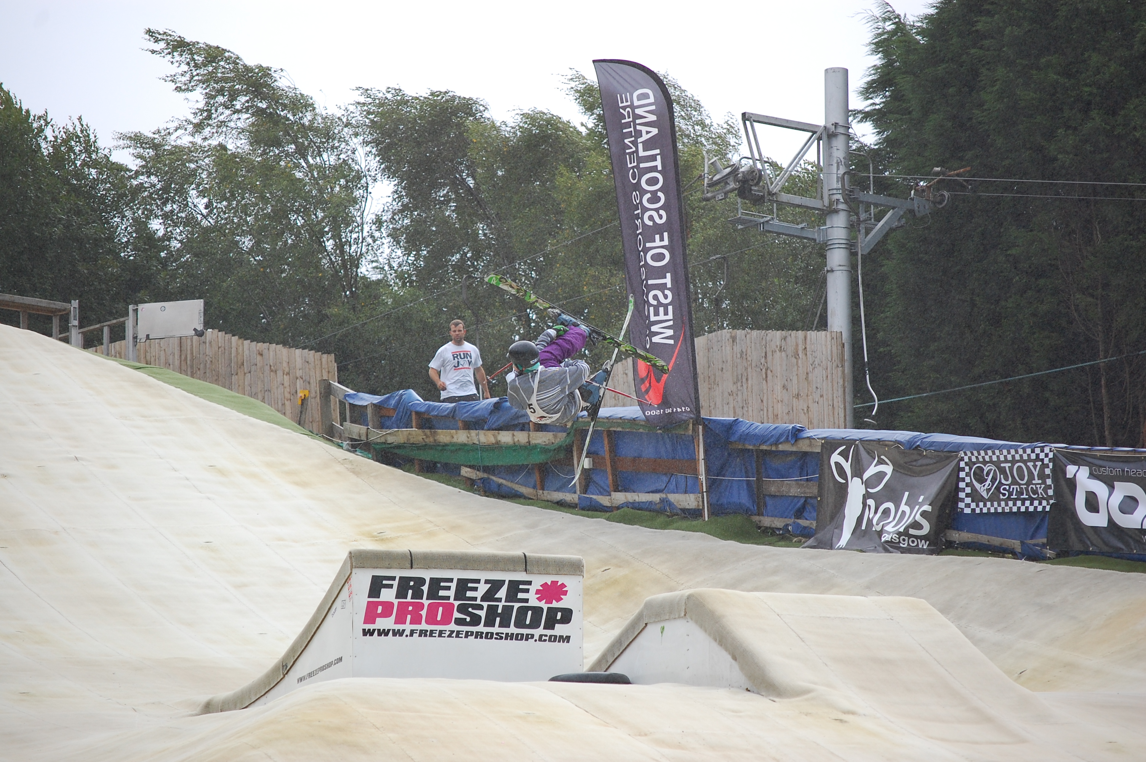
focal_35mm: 180
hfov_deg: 11.4
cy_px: 381
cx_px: 573
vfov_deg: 7.6
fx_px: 5725
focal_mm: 120
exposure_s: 1/800
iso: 400
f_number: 4.8
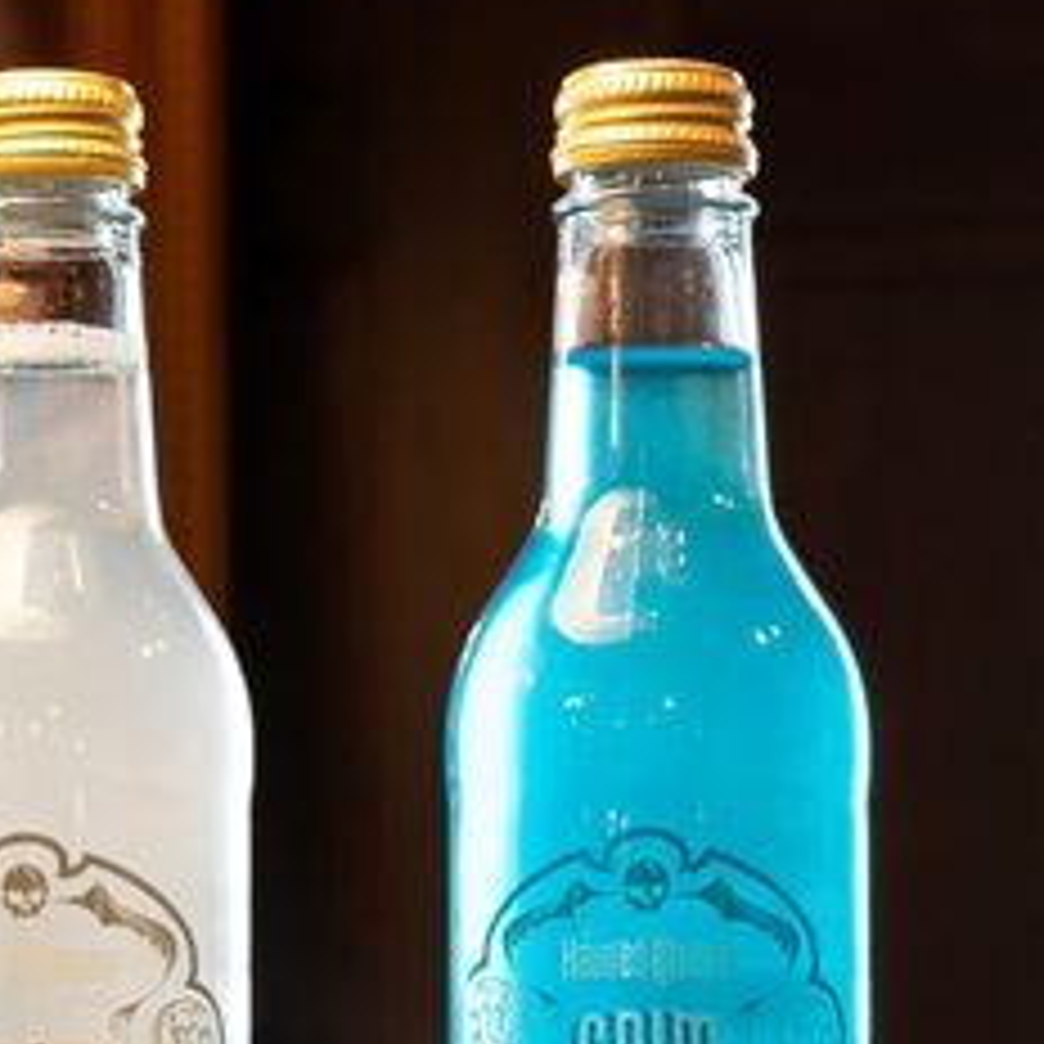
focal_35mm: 212
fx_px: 7234
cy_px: 668
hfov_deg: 8.1
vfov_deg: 8.3
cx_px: -360
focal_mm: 85
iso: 160
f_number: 11
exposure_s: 15
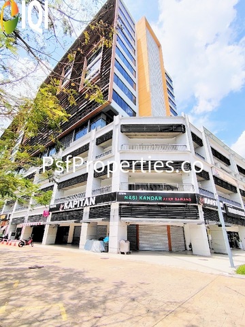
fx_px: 160
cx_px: 122
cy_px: 164
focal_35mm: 17
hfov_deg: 74.7
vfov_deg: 91.0
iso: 100
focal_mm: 1.43
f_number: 2.2
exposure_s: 1/1340
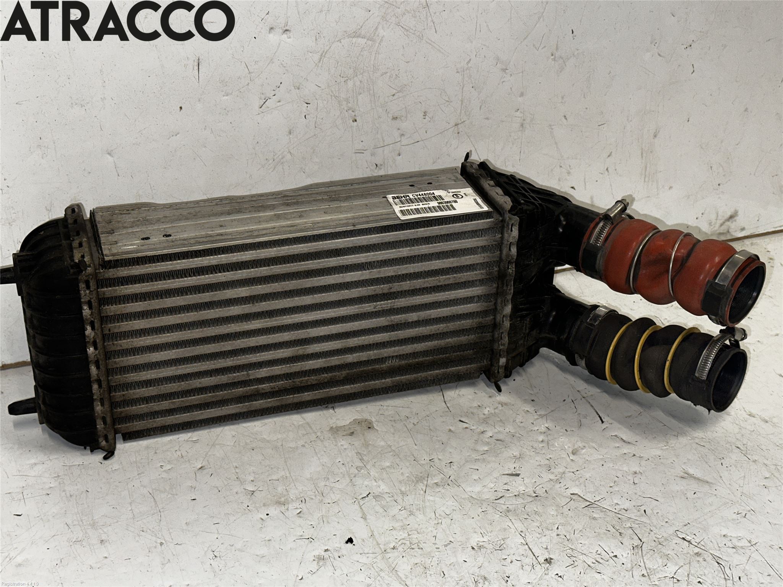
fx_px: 1086
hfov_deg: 39.7
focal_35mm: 48
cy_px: 294
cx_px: 392
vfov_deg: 30.3
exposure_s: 1/64
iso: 40
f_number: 1.78
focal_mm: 6.86
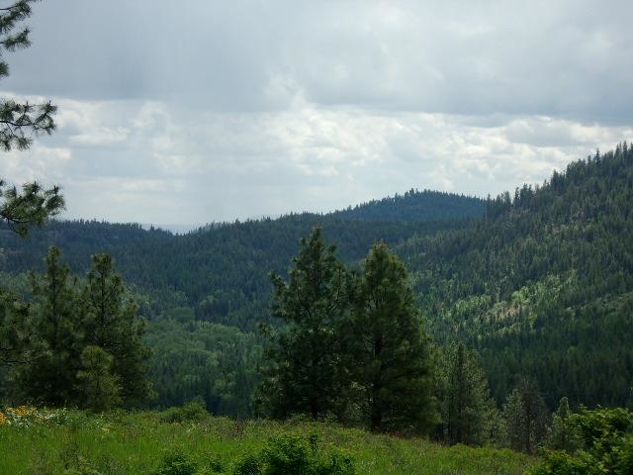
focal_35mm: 108
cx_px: 316
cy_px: 238
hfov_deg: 18.2
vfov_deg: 13.7
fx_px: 1975
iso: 80
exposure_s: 1/280
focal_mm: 19.6
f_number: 6.6
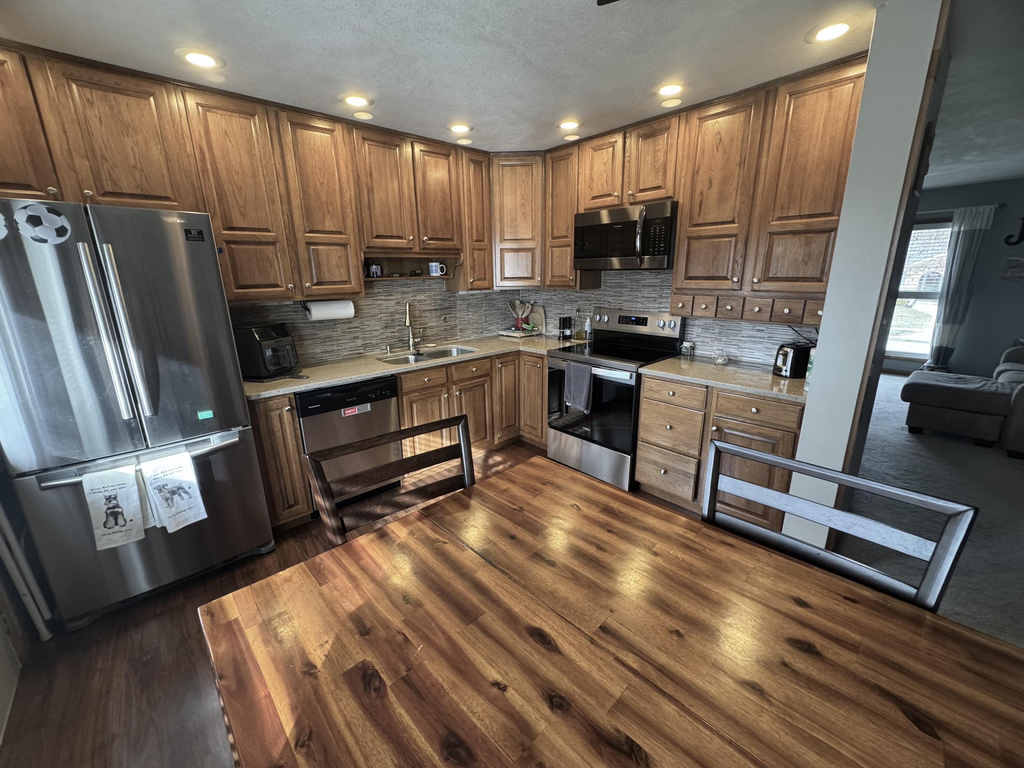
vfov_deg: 85.7
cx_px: 512
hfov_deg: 102.1
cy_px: 384
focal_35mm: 14
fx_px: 414
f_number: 2.2
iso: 250
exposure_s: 1/60
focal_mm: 2.22
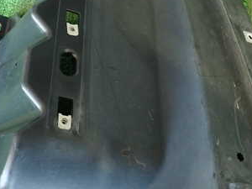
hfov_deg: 38.1
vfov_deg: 29.0
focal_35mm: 50
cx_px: 110
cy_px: 70
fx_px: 364
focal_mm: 4.5
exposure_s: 1/30
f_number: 2
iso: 320
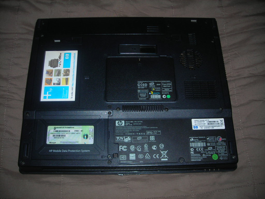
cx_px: 132
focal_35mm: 38
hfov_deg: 49.0
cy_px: 100
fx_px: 291
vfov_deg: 37.7
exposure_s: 1/60.1
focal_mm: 6.3
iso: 50
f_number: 3.2
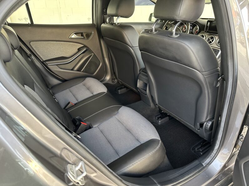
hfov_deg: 71.6
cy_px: 93
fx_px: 173
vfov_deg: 56.8
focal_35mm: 24
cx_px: 124
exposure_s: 1/93
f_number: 1.78
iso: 250
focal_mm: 6.86
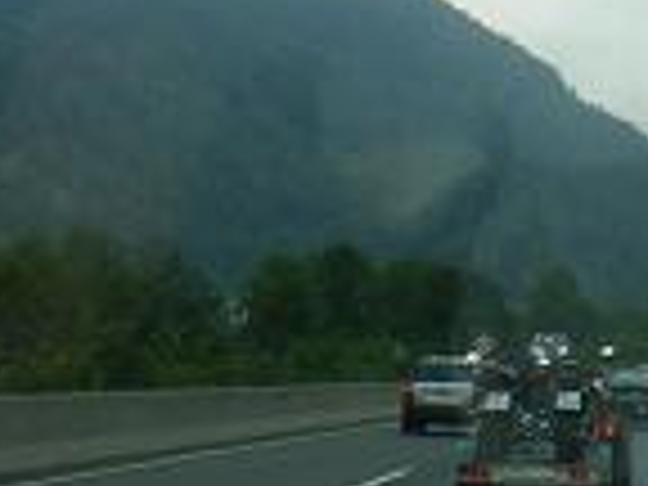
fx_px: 2602
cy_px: 36
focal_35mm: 139
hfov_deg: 14.0
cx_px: 612
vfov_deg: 10.6
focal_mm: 6.3
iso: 64
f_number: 4.6
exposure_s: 1/250
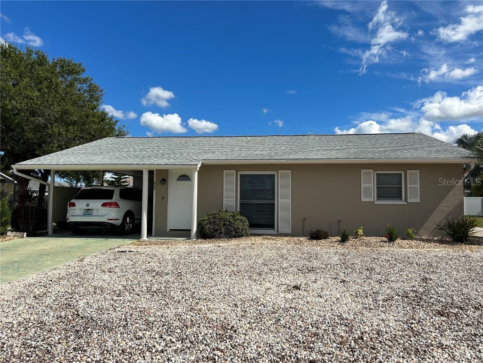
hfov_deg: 67.3
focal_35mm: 26
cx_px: 242
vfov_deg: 53.1
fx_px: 363
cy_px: 182
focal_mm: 5.7
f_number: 1.5
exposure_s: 1/6993
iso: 50
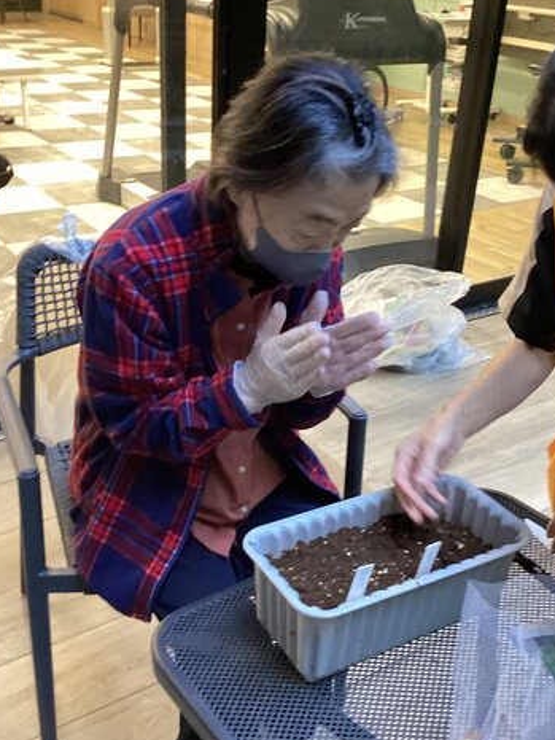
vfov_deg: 46.8
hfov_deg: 36.0
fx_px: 855
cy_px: 376
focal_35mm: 40
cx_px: 288
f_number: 2.4
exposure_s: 1/60
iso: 320
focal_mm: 3.3
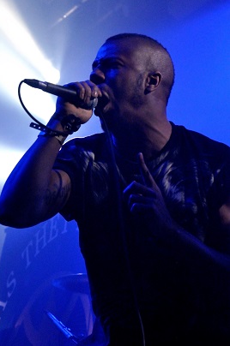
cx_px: 91
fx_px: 1314
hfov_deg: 10.0
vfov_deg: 15.0
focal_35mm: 137
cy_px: 154
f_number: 6.3
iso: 1600
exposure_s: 1/80
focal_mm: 75
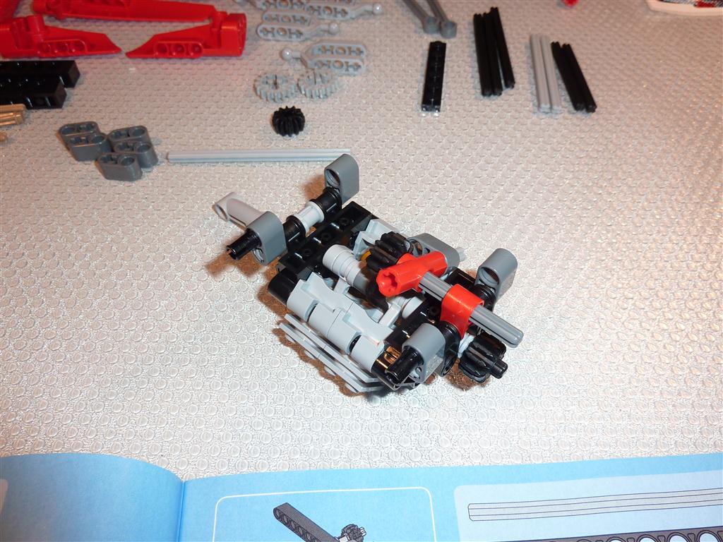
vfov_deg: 48.2
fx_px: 606
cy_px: 271
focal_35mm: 29
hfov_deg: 61.7
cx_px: 362
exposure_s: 1/30
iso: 100
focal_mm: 4.7
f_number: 4
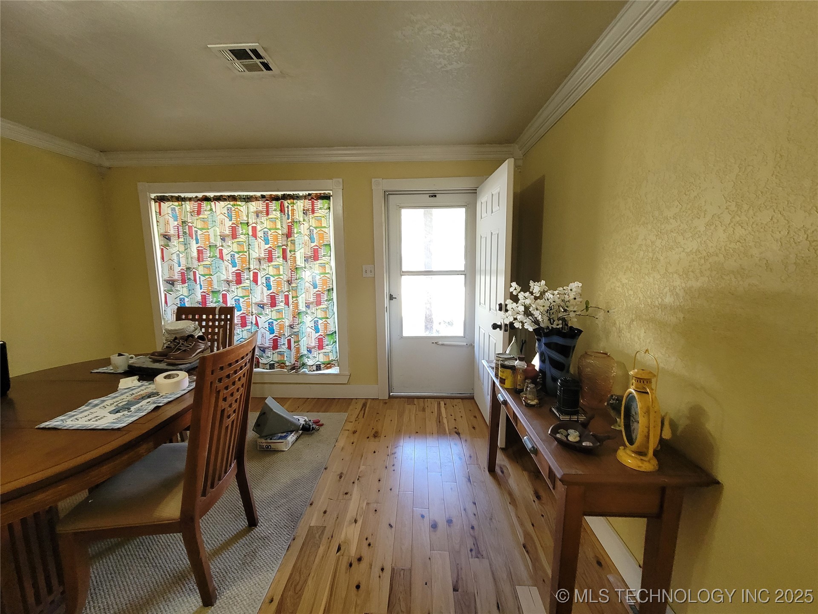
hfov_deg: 106.2
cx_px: 409
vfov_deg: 89.9
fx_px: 307
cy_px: 307
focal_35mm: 13
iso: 250
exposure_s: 1/60
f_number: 2.2
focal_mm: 2.2
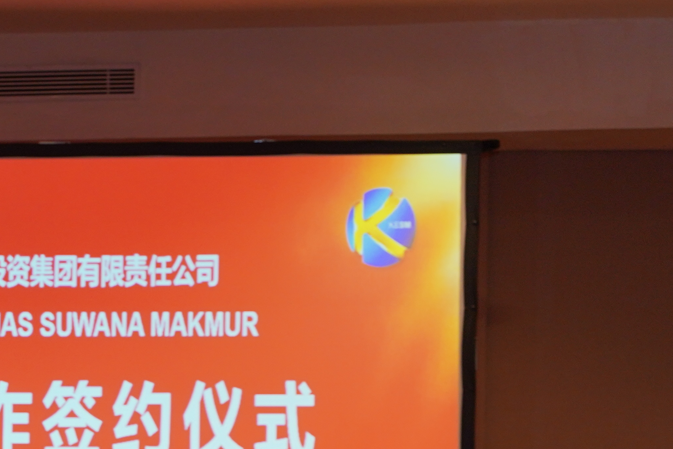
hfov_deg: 13.9
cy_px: 627
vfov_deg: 9.3
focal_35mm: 144
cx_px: -113
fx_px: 2692
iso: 800
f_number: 4.5
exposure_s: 1/100
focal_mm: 49
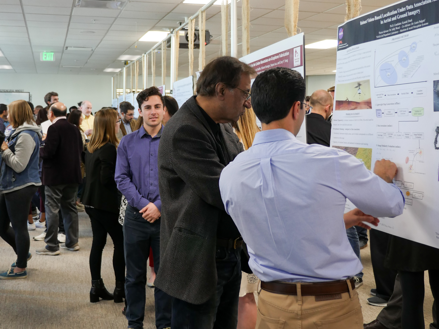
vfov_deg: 41.8
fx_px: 431
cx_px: 220
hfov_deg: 54.0
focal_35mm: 34
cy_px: 164
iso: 400
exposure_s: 1/50
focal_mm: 17
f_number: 2.8
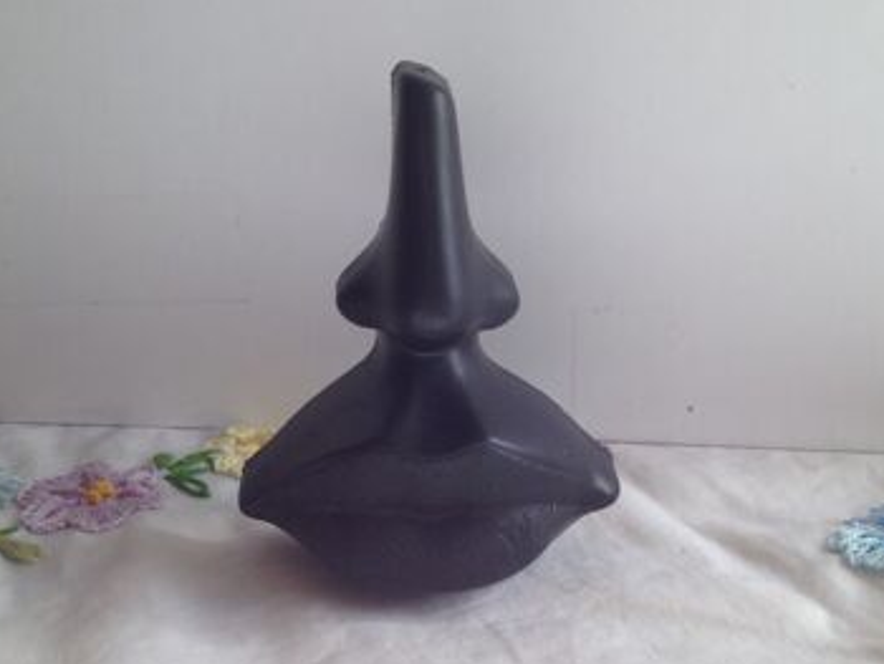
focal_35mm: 48
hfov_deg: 39.6
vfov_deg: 30.2
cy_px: 406
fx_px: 1227
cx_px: 503
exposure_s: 1/120
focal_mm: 4.28
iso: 50
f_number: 2.4
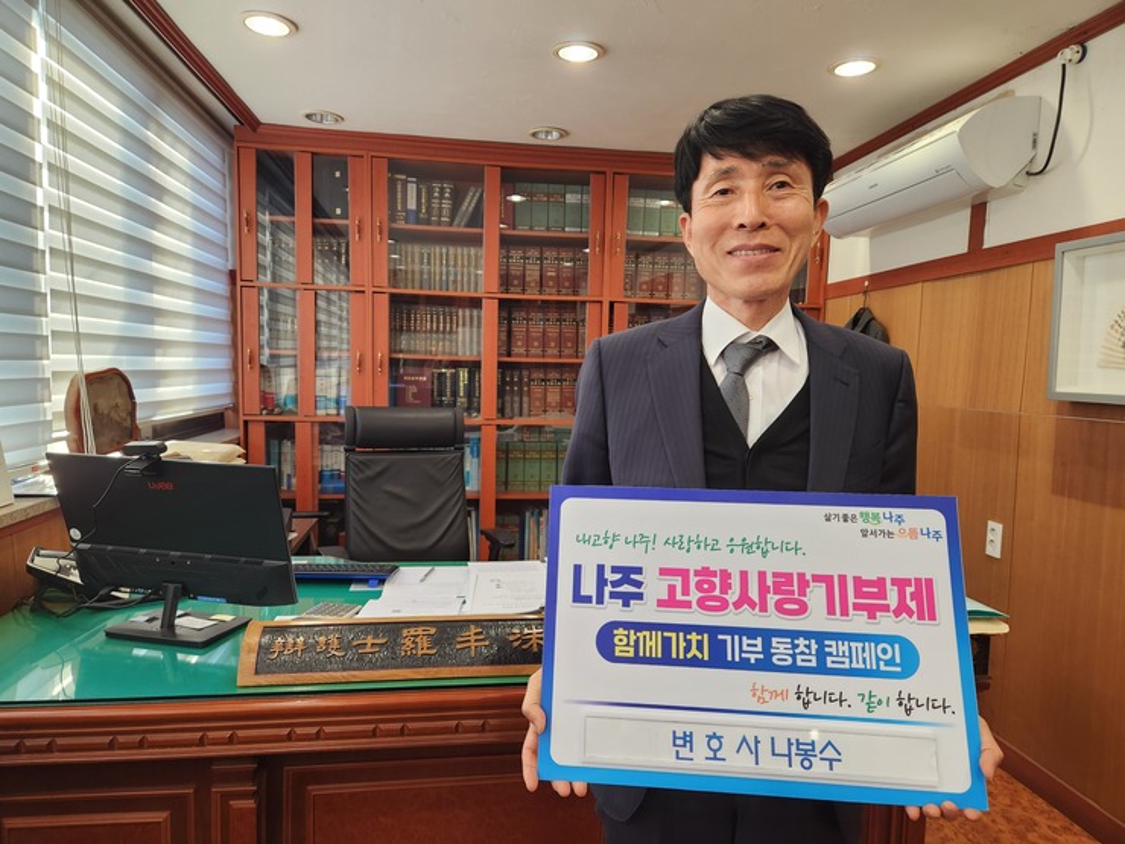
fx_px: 747
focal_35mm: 23
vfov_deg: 58.9
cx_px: 562
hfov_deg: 73.9
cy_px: 422
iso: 125
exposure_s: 1/120
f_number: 1.8
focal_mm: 5.4
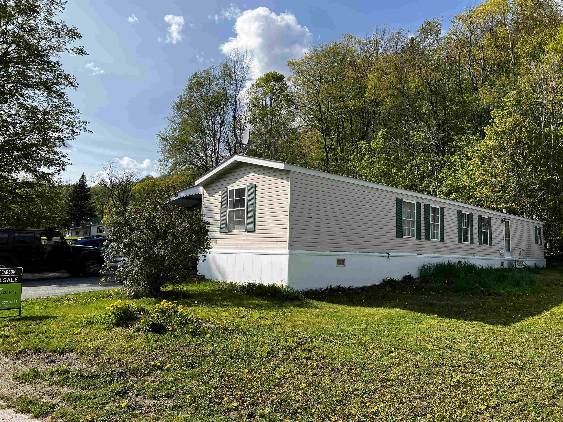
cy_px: 211
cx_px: 282
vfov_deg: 53.1
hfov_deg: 67.3
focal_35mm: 26
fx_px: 423
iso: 50
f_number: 1.5
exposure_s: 1/3704
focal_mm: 5.7
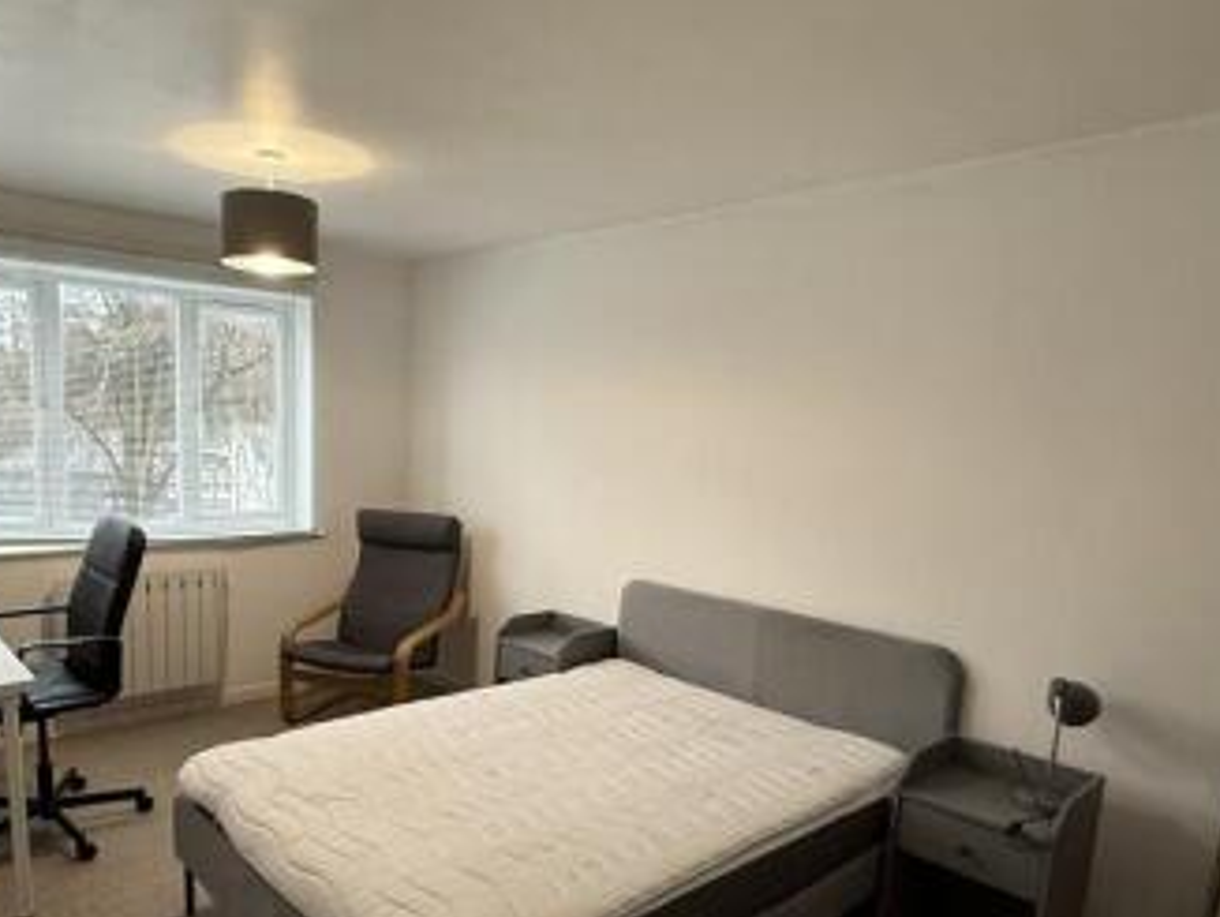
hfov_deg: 68.7
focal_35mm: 25
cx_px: 496
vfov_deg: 54.4
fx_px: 882
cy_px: 567
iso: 250
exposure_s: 1/100
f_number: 2.2
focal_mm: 2.22
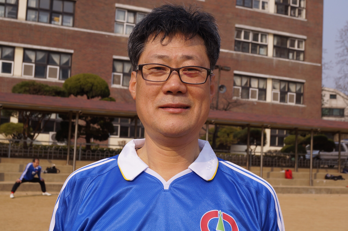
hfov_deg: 43.7
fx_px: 434
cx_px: 174
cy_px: 116
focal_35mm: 45
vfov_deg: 29.8
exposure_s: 1/320
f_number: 9
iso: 100
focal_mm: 30
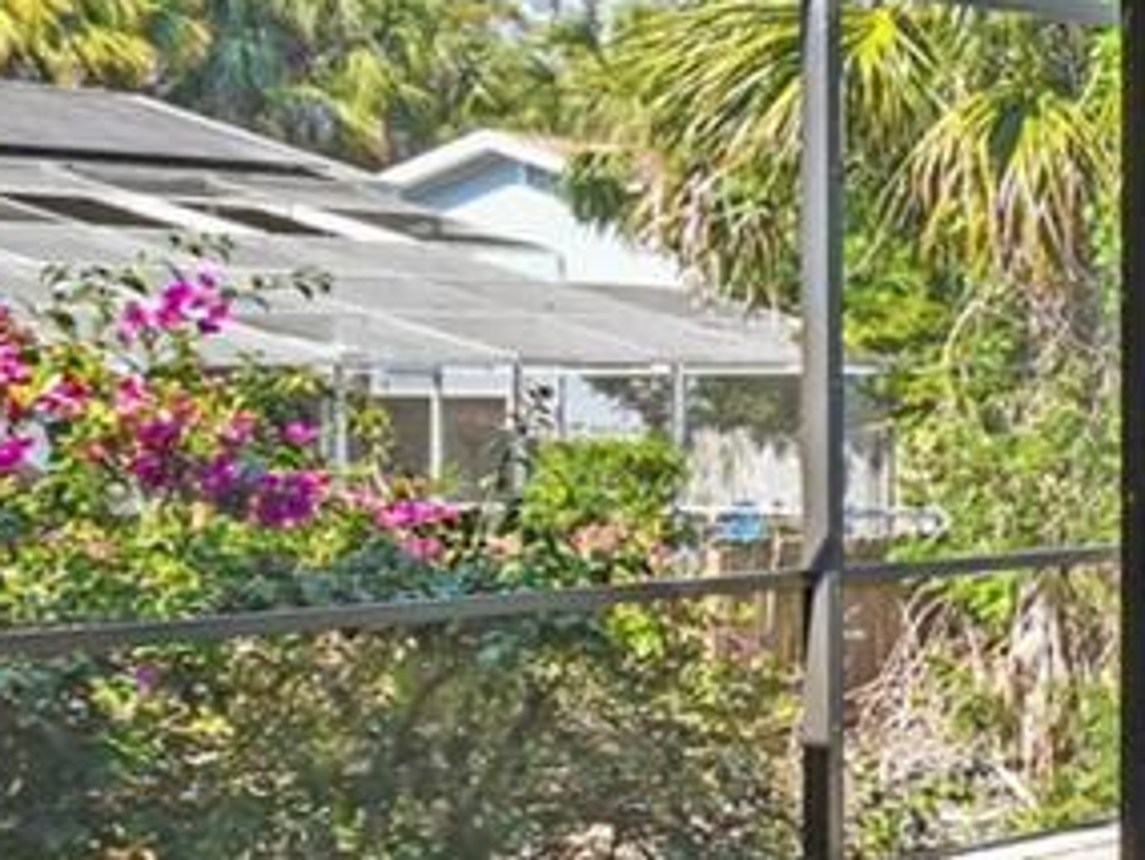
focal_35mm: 81
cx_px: 2258
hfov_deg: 17.6
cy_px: 366
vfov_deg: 18.2
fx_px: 2680
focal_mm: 10
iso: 100
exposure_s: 1/100
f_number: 7.1
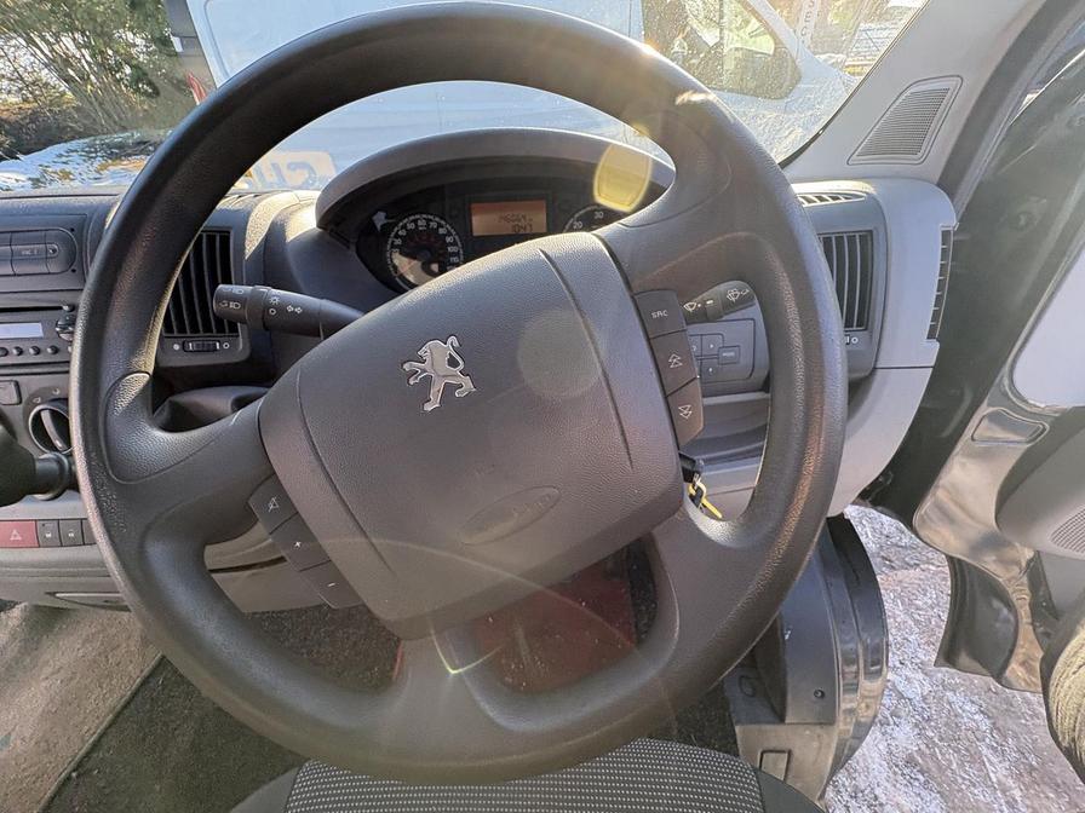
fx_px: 439
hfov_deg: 102.1
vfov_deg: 85.7
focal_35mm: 14
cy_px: 406
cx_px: 542
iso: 50
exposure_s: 1/99
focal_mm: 2.22
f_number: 2.2
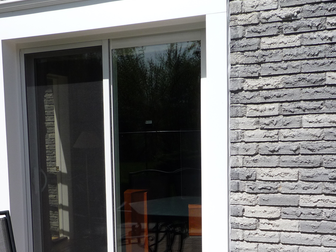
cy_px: 176
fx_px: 456
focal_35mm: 47
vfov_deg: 30.6
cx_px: 124
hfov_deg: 40.1
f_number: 4
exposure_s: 1/800
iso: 100
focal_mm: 4.4
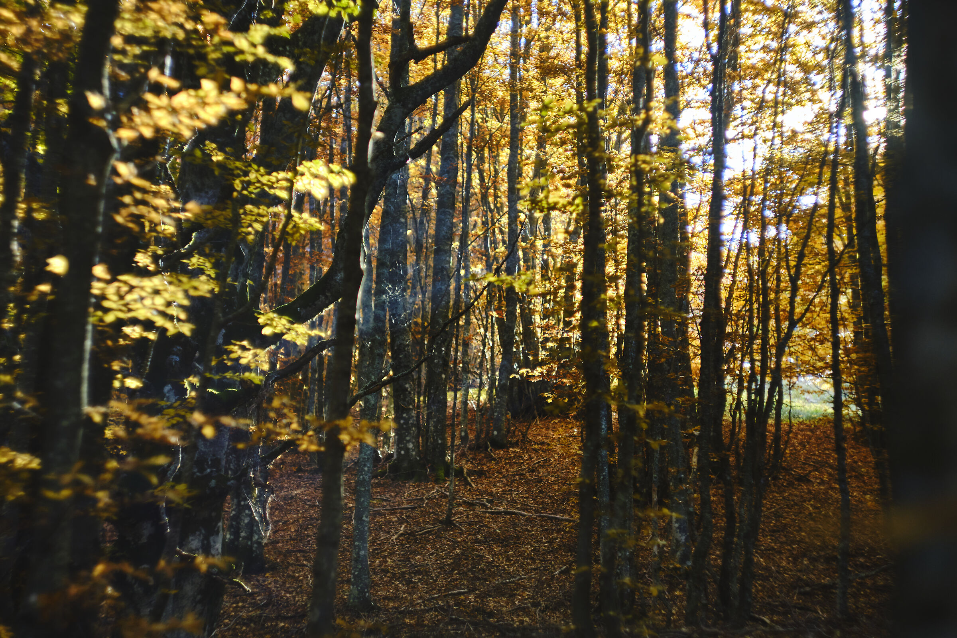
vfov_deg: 47.9
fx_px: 718
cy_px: 319
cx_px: 478
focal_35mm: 27
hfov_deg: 67.4
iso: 250
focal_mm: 18
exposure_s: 1/250
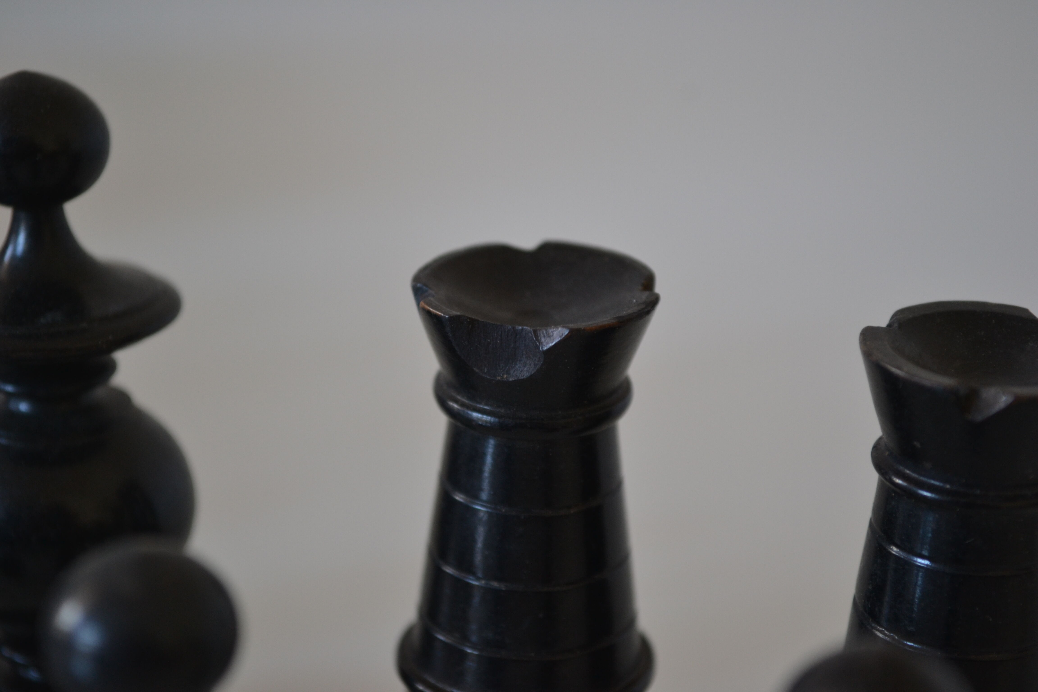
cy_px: 346
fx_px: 2379
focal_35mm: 82
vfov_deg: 16.6
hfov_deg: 24.6
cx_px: 519
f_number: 5.6
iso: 400
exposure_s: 1/20
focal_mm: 55
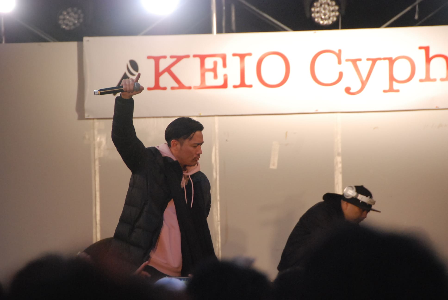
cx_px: 224
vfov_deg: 4.6
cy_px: 150
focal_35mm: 300
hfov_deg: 6.9
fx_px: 3738
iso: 1600
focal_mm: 200
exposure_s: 1/200
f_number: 5.6
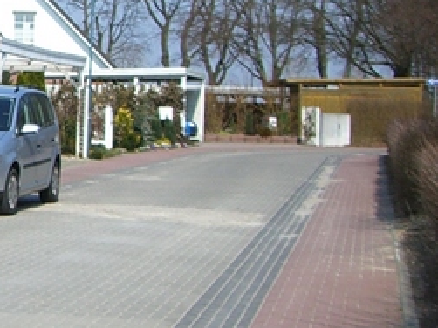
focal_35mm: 121
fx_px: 1530
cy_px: 68
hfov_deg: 15.3
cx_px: -183
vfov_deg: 12.2
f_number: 4.3
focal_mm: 6.2
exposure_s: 1/640
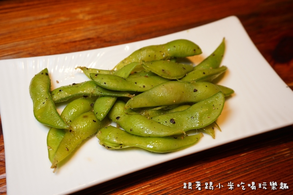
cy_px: 98
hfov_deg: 51.3
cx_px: 146
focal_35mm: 38
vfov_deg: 35.5
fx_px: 305
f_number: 4.5
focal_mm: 25
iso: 160
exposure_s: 1/60
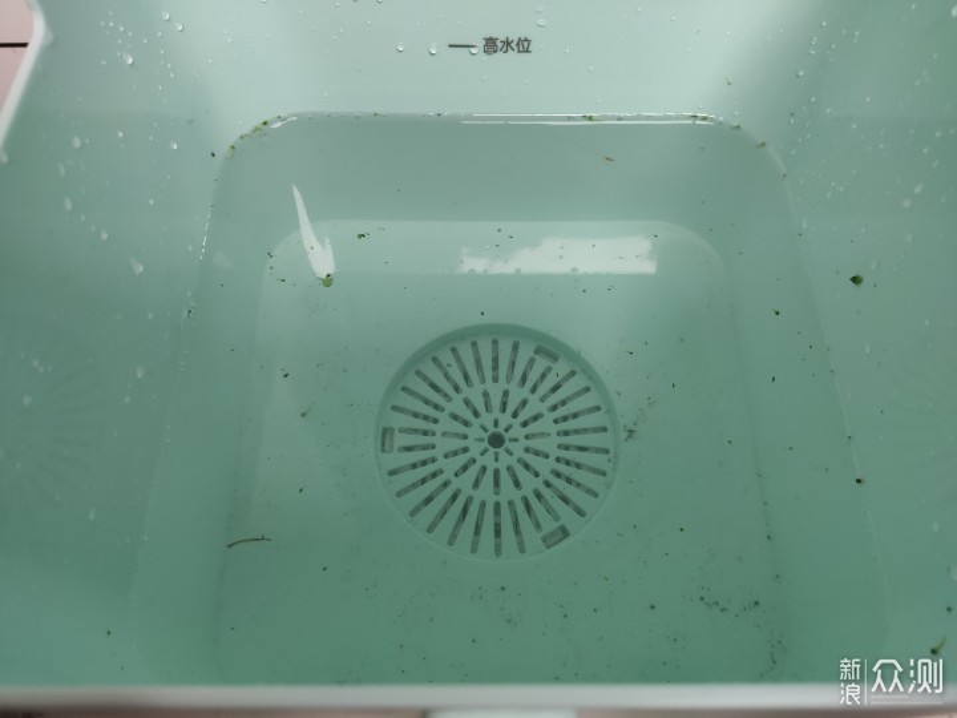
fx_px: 719
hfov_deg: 67.3
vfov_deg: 53.1
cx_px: 478
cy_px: 359
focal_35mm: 26
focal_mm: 4.77
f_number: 1.75
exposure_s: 1/33
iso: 403
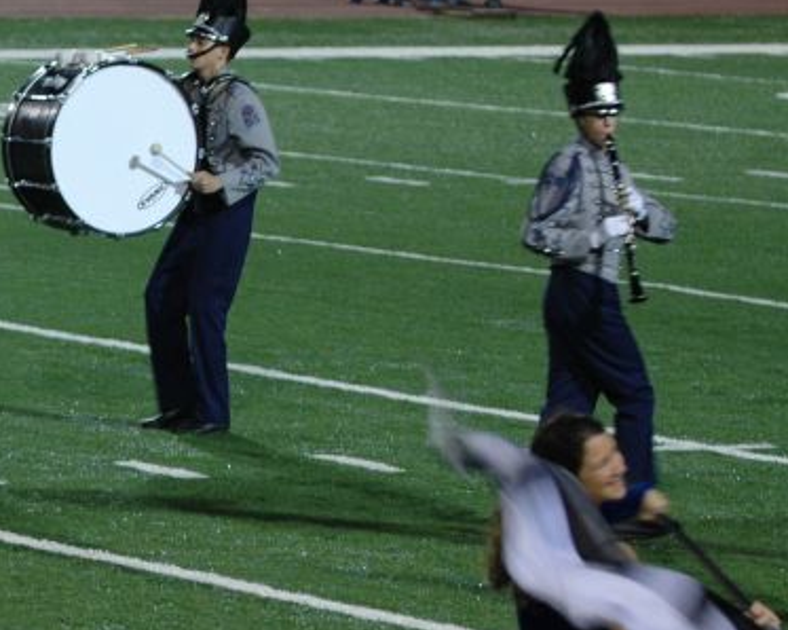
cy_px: 457
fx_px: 9184
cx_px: -243
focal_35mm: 394
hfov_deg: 4.9
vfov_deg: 3.9
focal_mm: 102
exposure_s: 1/60
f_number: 2.8
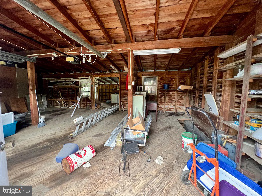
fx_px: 98
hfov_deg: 106.2
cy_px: 98
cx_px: 131
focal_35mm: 13
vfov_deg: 89.9
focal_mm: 1.57
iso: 400
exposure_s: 1/60
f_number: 1.8
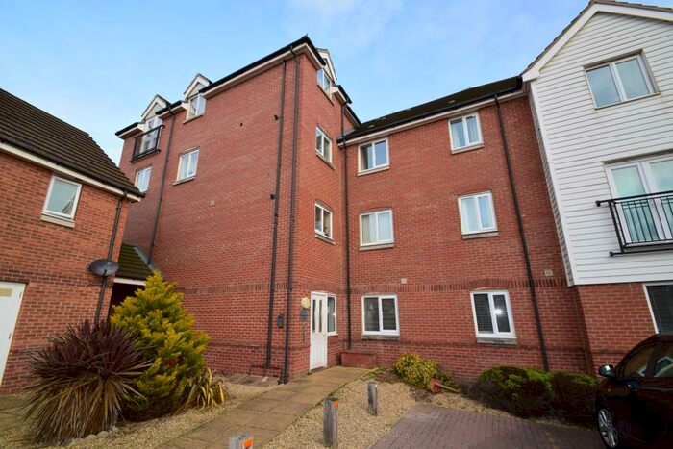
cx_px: 336
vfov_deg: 77.4
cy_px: 224
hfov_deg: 100.4
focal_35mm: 15
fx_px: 280
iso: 400
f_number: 10
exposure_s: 1/200
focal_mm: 10
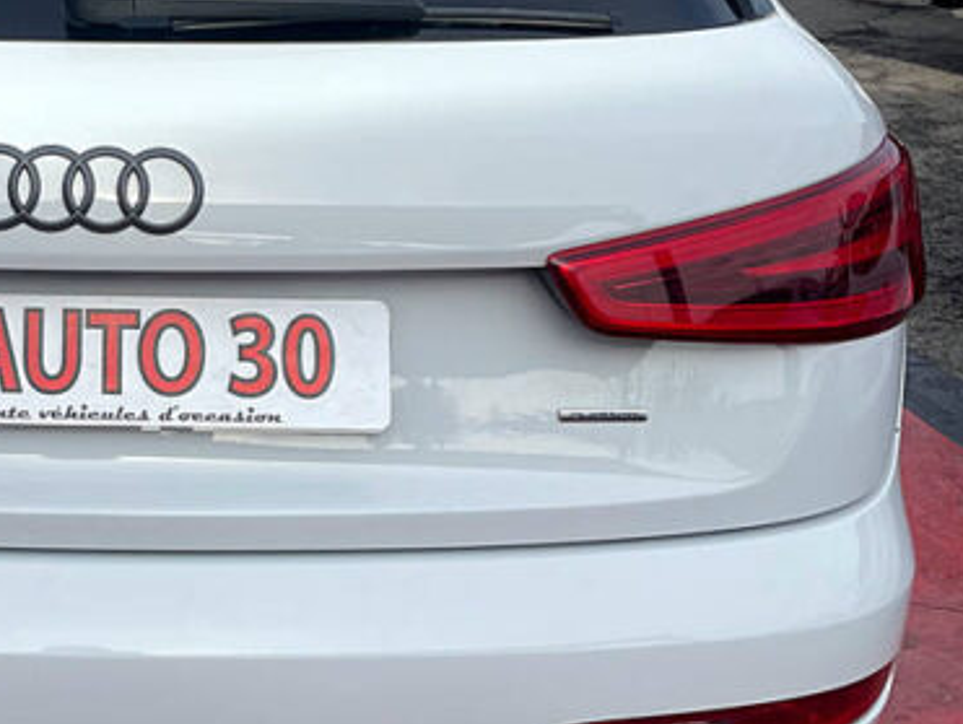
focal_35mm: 56
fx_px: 1559
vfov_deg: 26.1
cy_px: 361
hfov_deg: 32.4
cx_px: 70
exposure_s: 1/2681
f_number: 1.6
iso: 32
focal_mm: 4.2
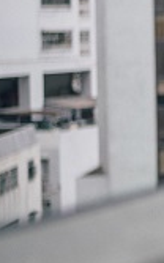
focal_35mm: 203
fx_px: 1455
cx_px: 579
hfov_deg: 5.8
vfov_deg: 10.3
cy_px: 91
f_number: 2
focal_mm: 45
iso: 180
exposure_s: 1/400
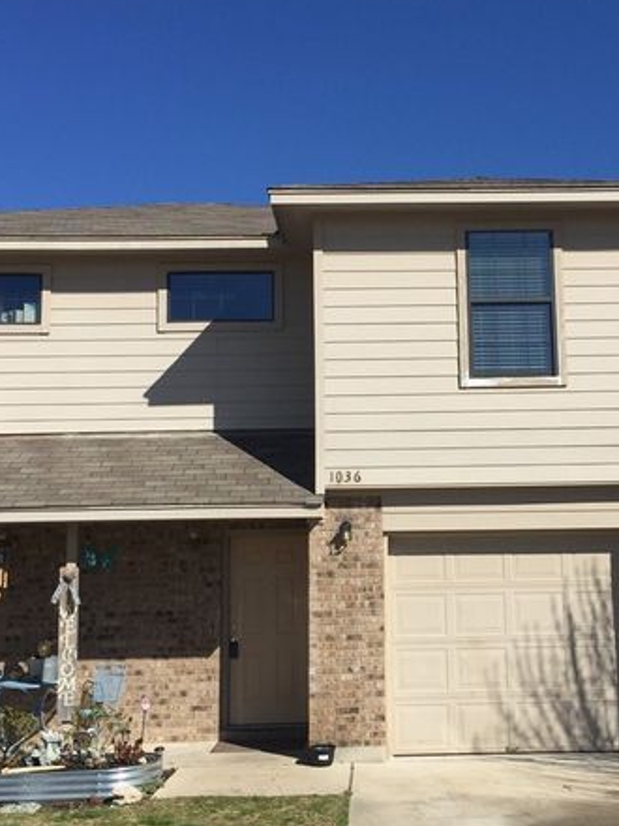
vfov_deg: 42.9
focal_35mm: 44
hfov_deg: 32.7
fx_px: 1049
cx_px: 400
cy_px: 450
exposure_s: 1/3597
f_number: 2.2
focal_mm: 4.15
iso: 32
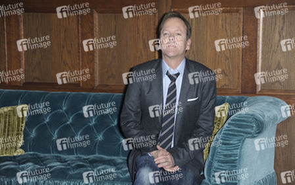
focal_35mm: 115
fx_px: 925
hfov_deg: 18.1
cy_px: 93
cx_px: 148
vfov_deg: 11.4
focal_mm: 112
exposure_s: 1/160
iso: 800
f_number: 5.6
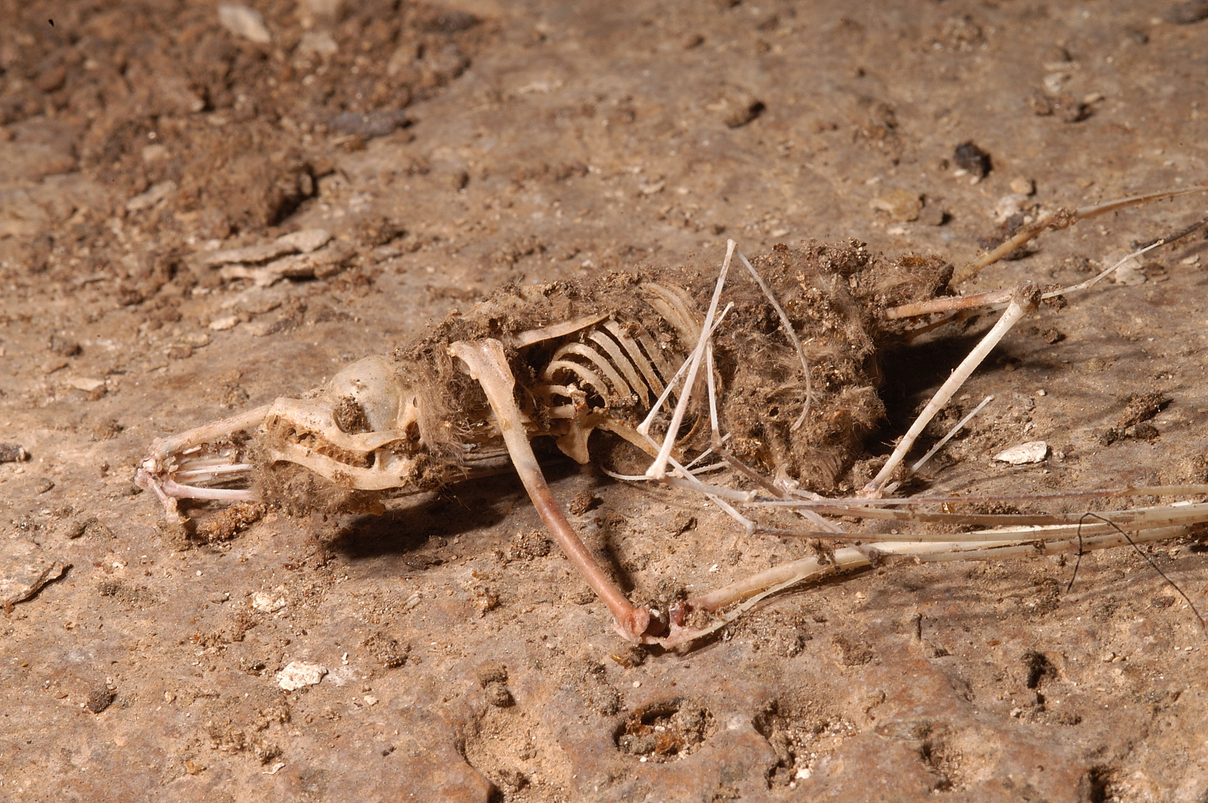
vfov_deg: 8.7
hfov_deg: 13.1
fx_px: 5280
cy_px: 402
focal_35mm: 158
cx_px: 604
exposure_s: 1/160
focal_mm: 105
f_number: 32
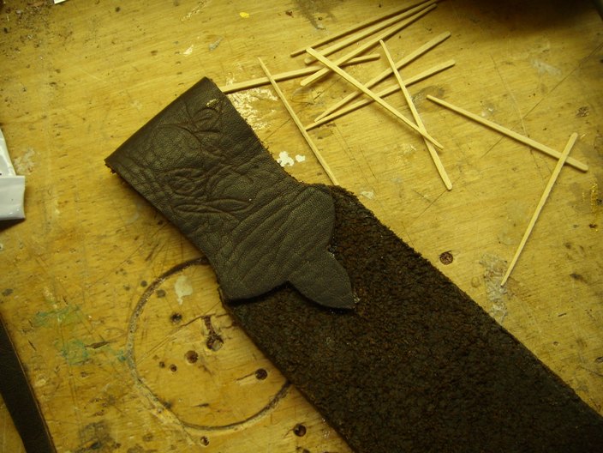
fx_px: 662
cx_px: 302
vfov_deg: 37.7
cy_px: 226
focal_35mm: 38
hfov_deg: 49.0
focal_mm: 6.4
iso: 64
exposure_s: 1/30.3
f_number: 3.5
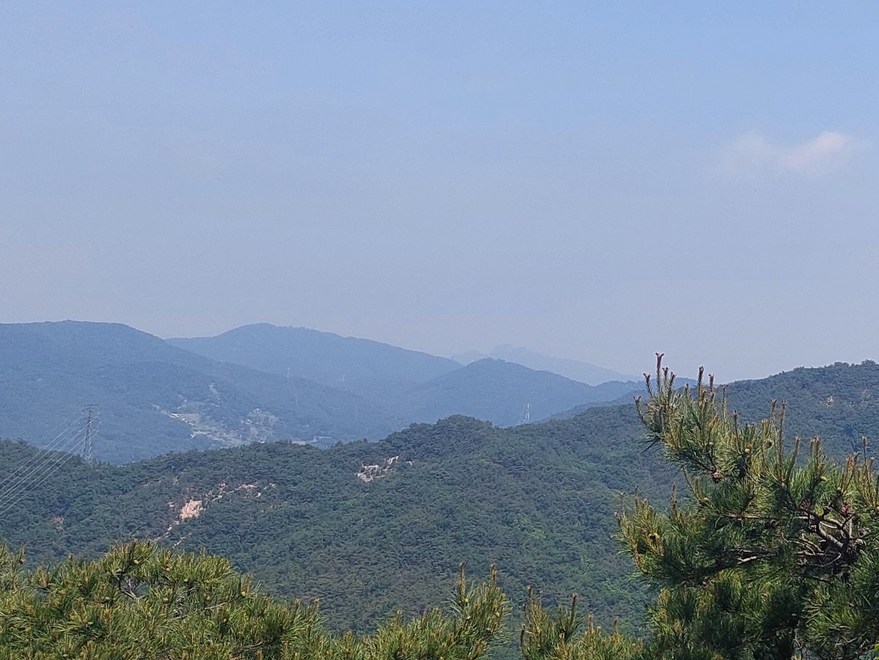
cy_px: 28
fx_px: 1778
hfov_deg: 26.6
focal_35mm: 70
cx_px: 826
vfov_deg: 20.5
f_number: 1.8
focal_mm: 5.23
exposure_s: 1/1774
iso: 40
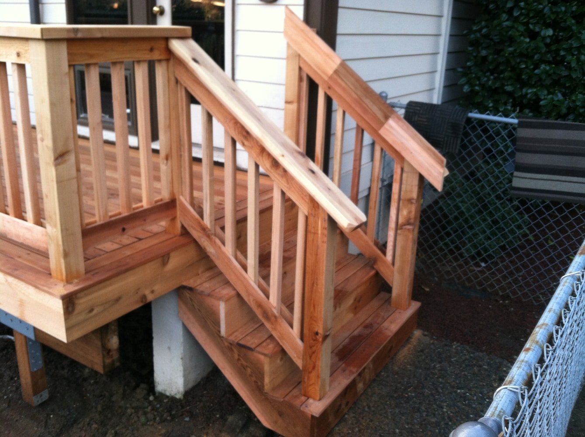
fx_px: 591
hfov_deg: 52.7
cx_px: 292
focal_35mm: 35
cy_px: 218
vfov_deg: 40.6
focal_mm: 3.85
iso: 80
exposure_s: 1/40
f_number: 2.8
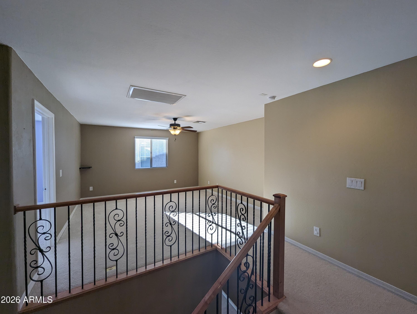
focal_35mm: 13
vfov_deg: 90.0
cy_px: 157
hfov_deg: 106.1
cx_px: 208
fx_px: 157
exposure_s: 1/107
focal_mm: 1.95
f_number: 2.2
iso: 46
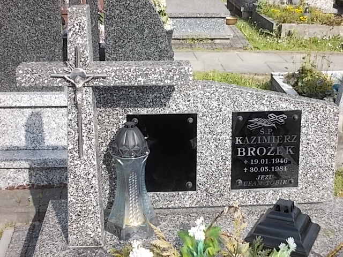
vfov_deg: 24.4
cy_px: 128
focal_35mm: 60
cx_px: 172
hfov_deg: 32.2
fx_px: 595
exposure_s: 1/250
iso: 80
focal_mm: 8.5
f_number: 4
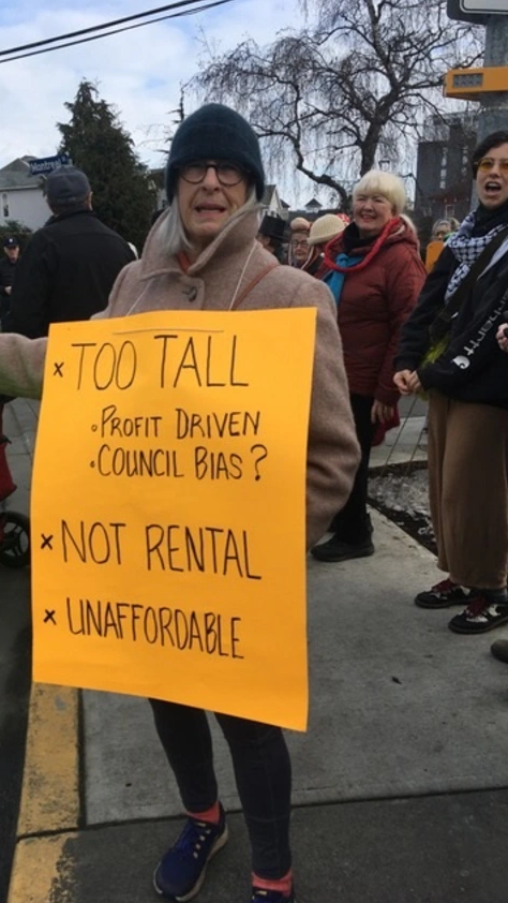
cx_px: 198
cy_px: 456
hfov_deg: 36.5
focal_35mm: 32
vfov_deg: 61.0
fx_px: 766
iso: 25
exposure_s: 1/818
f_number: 2.2
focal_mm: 4.15
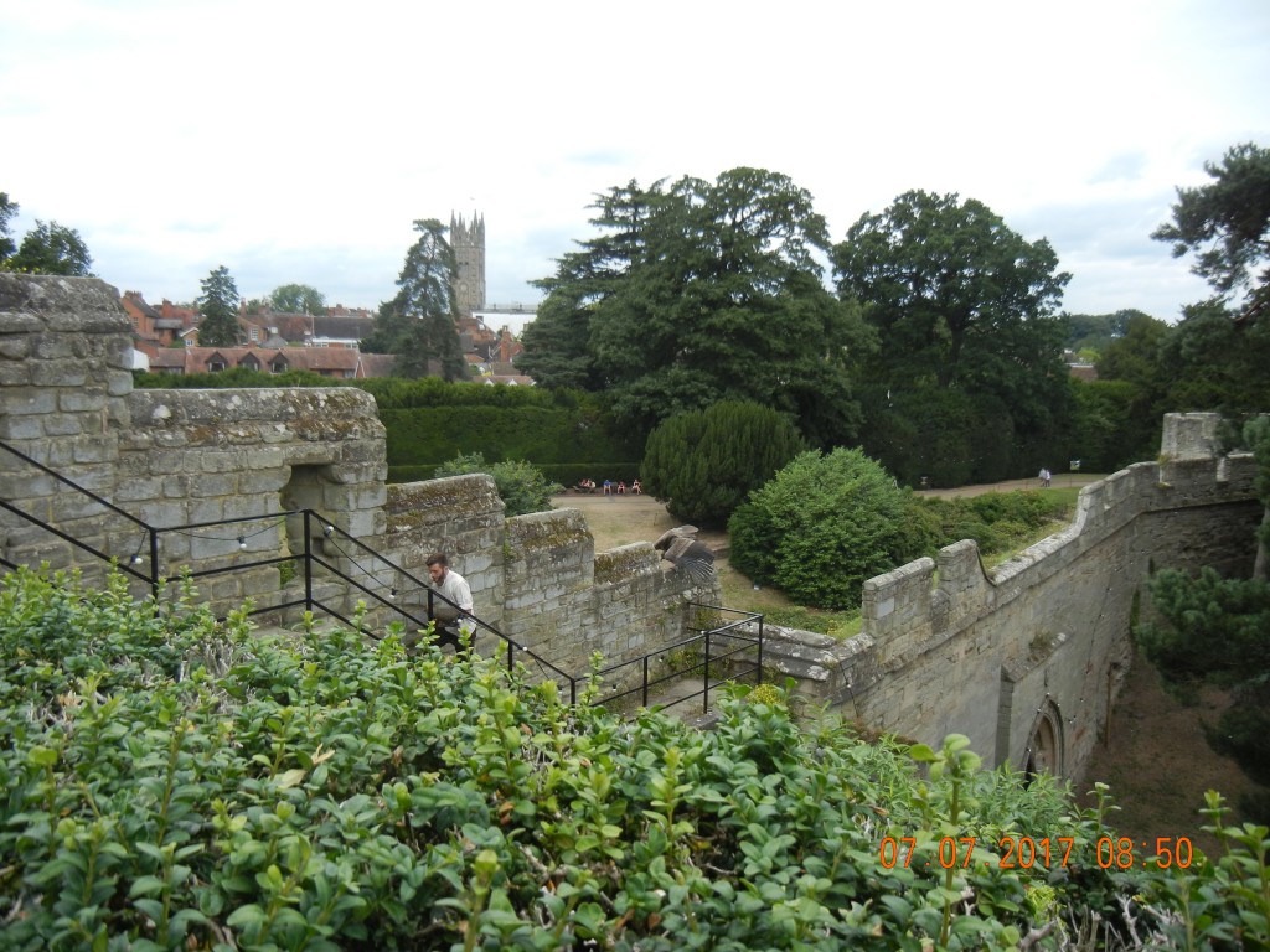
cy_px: 476
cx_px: 635
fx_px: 1101
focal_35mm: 30
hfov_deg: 60.0
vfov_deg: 46.8
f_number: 3.5
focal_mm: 5.4
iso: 160
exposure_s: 1/649
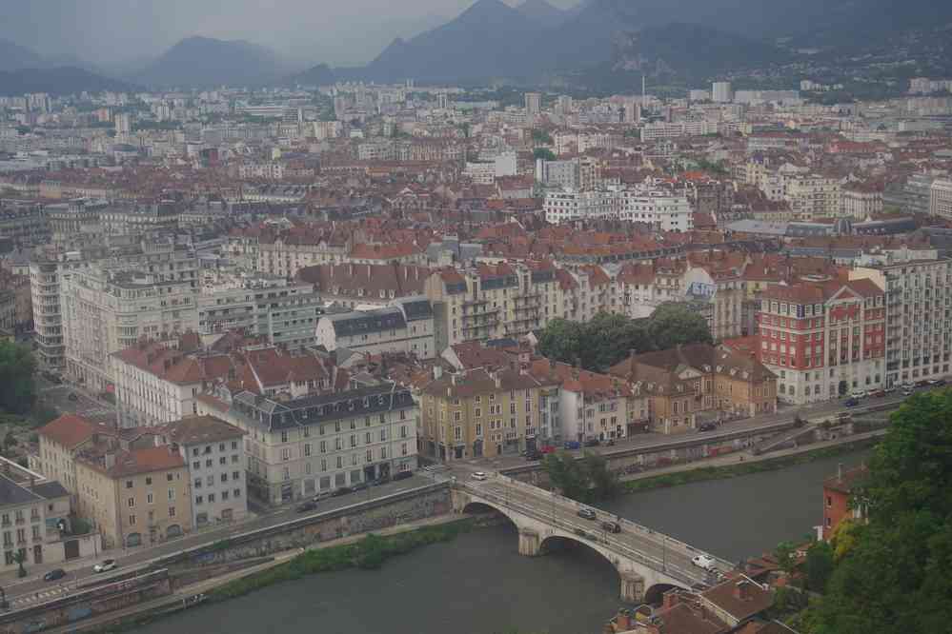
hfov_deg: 40.0
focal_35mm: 50
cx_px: 476
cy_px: 317
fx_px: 1309
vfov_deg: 27.3
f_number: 6.3
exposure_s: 1/60
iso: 200
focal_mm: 33
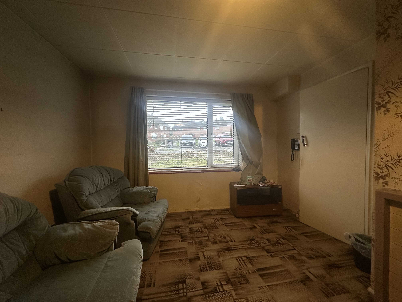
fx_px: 163
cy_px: 151
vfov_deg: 85.7
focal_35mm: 14
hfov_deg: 102.1
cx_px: 201
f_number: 2.2
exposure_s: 1/50
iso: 200
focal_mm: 2.22
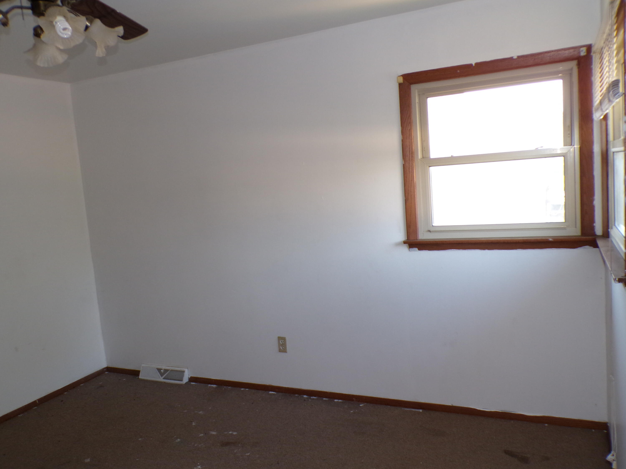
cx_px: 313
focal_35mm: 28
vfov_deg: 49.7
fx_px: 506
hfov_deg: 63.4
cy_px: 234
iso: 200
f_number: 3.1
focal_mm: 5
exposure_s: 1/25
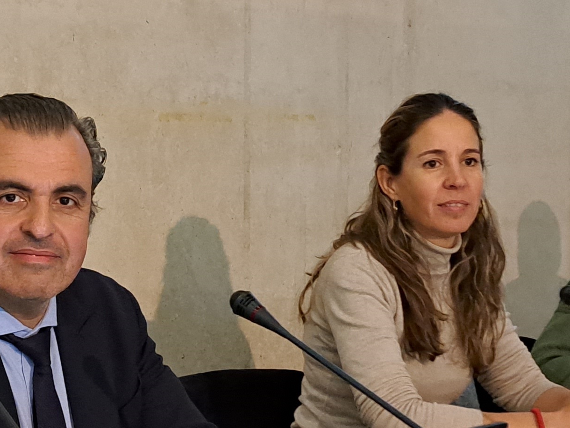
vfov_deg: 16.2
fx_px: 1498
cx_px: 23
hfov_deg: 20.9
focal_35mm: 91
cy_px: 230
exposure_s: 1/25
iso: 640
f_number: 1.8
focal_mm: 5.23
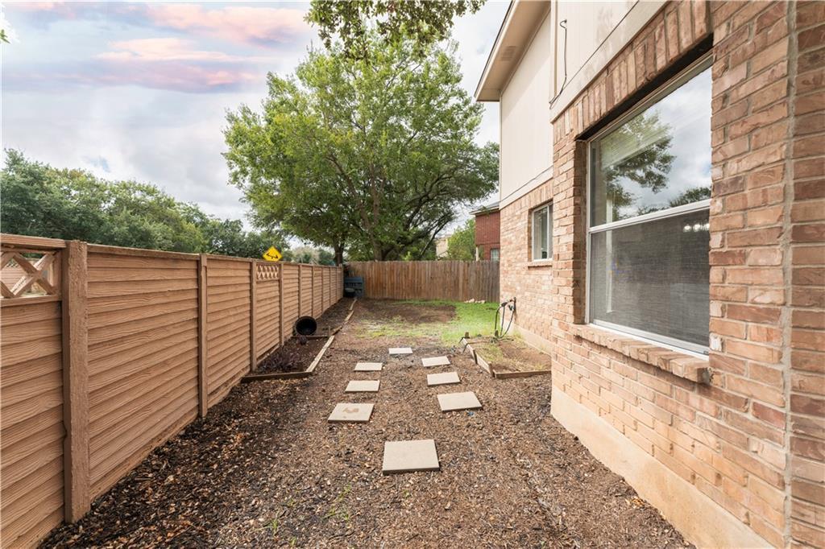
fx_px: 321
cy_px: 274
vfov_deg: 81.2
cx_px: 412
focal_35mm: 14
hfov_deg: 104.3
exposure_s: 1/250
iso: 100
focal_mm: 14
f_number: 5
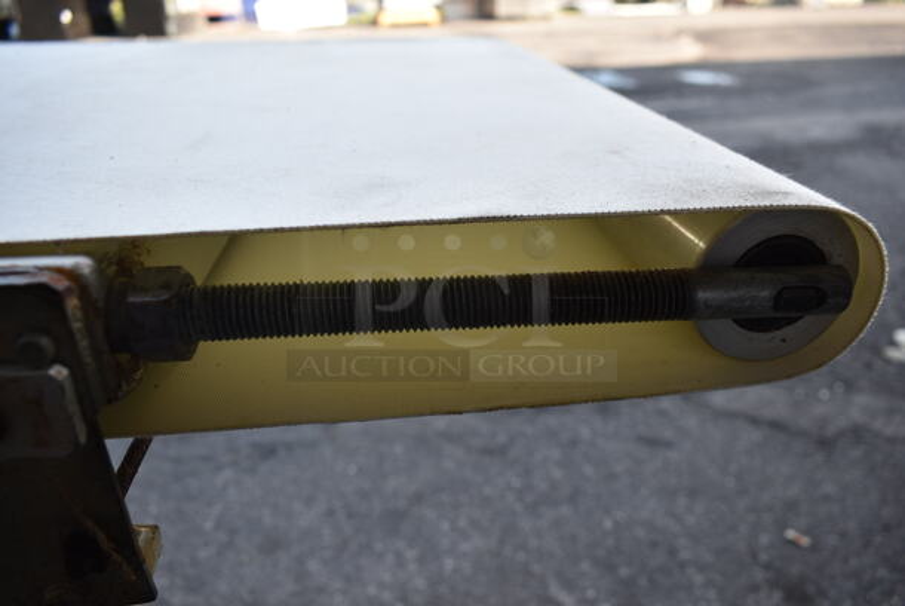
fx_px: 679
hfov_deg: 67.3
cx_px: 452
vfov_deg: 48.0
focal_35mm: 27
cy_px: 303
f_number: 5
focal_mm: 18
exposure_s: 1/100
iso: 100
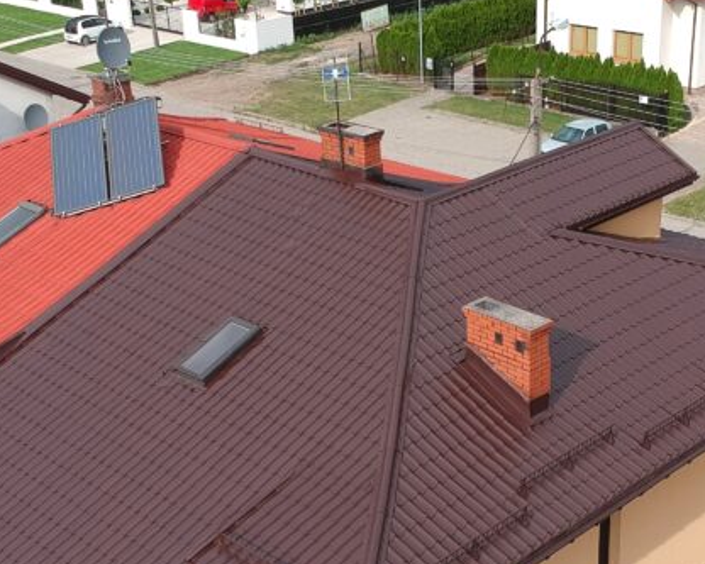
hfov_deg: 31.4
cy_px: 371
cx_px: 397
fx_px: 1252
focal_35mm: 60
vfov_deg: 25.3
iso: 100
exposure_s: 1/800
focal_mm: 4.49
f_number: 2.6
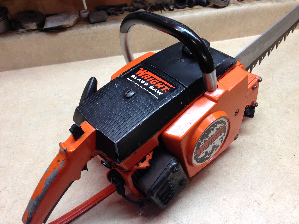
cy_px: 112
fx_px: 285
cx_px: 150
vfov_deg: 42.9
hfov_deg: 55.4
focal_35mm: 33
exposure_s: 1/20
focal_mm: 4.13
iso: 64
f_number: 2.4
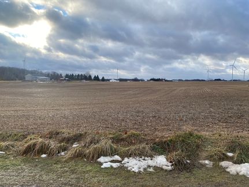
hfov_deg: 67.3
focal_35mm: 26
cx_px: 124
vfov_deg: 53.0
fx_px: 187
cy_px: 94
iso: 32
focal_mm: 4.25
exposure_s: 1/1063
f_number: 1.8
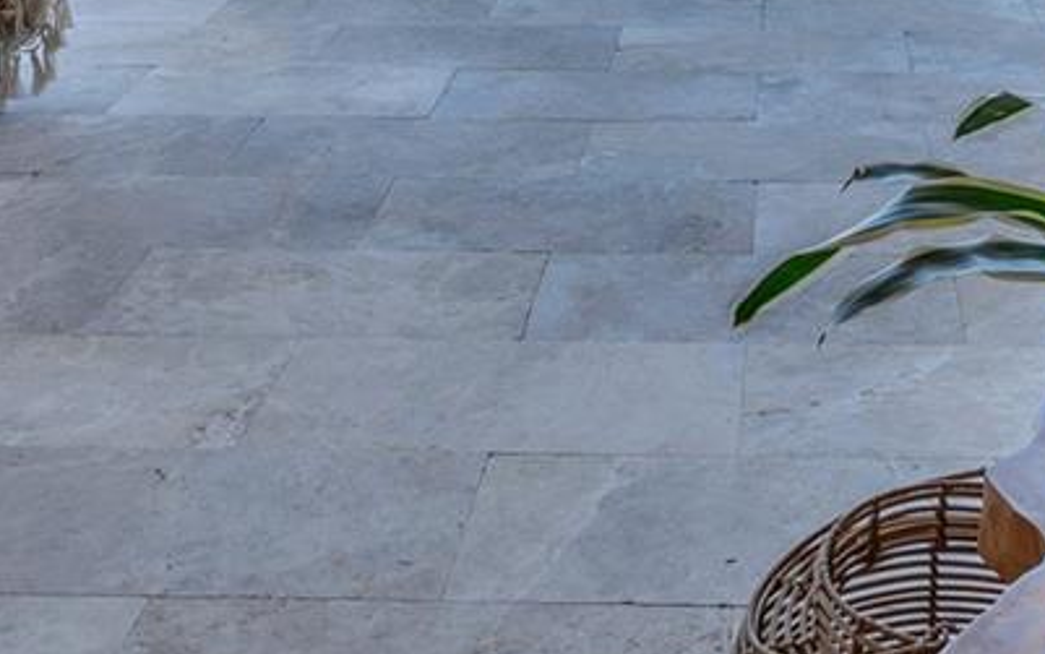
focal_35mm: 65
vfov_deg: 17.0
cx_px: 790
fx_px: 1852
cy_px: -477
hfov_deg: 30.9
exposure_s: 1/30
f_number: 10
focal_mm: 16
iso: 250
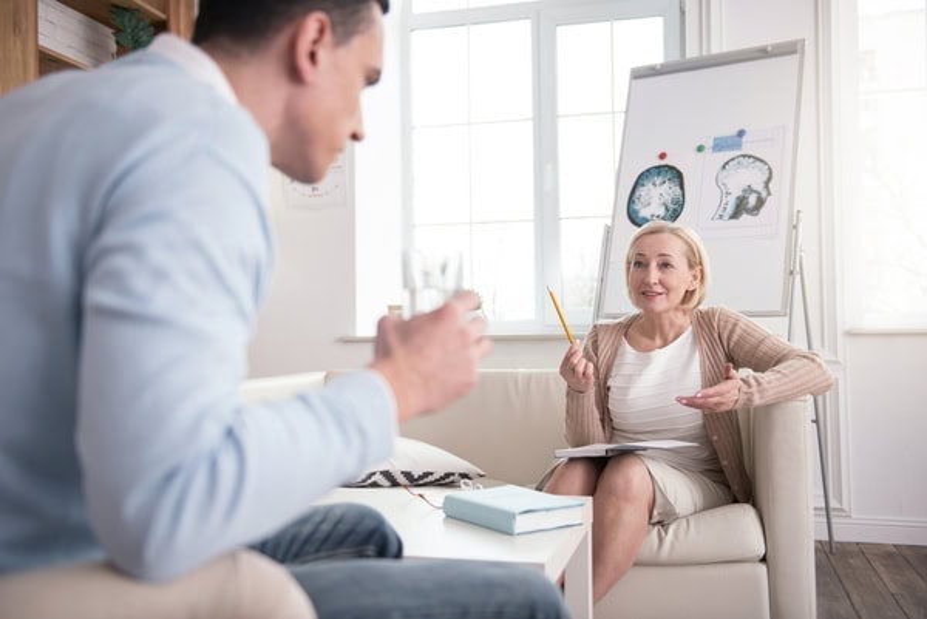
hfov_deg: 50.7
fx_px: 979
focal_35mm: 38
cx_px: 464
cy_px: 310
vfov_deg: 35.1
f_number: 2.8
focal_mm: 38
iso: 200
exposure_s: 1/160
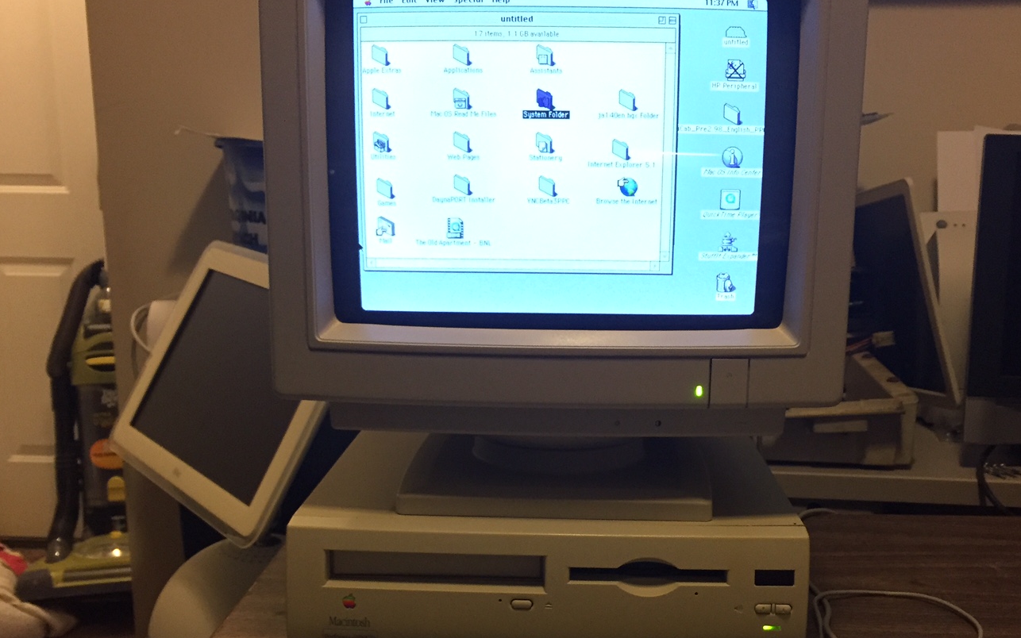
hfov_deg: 50.3
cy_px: 402
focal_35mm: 39
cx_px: 565
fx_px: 1085
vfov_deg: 32.6
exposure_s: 1/30
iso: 160
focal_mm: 4.15
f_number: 2.2
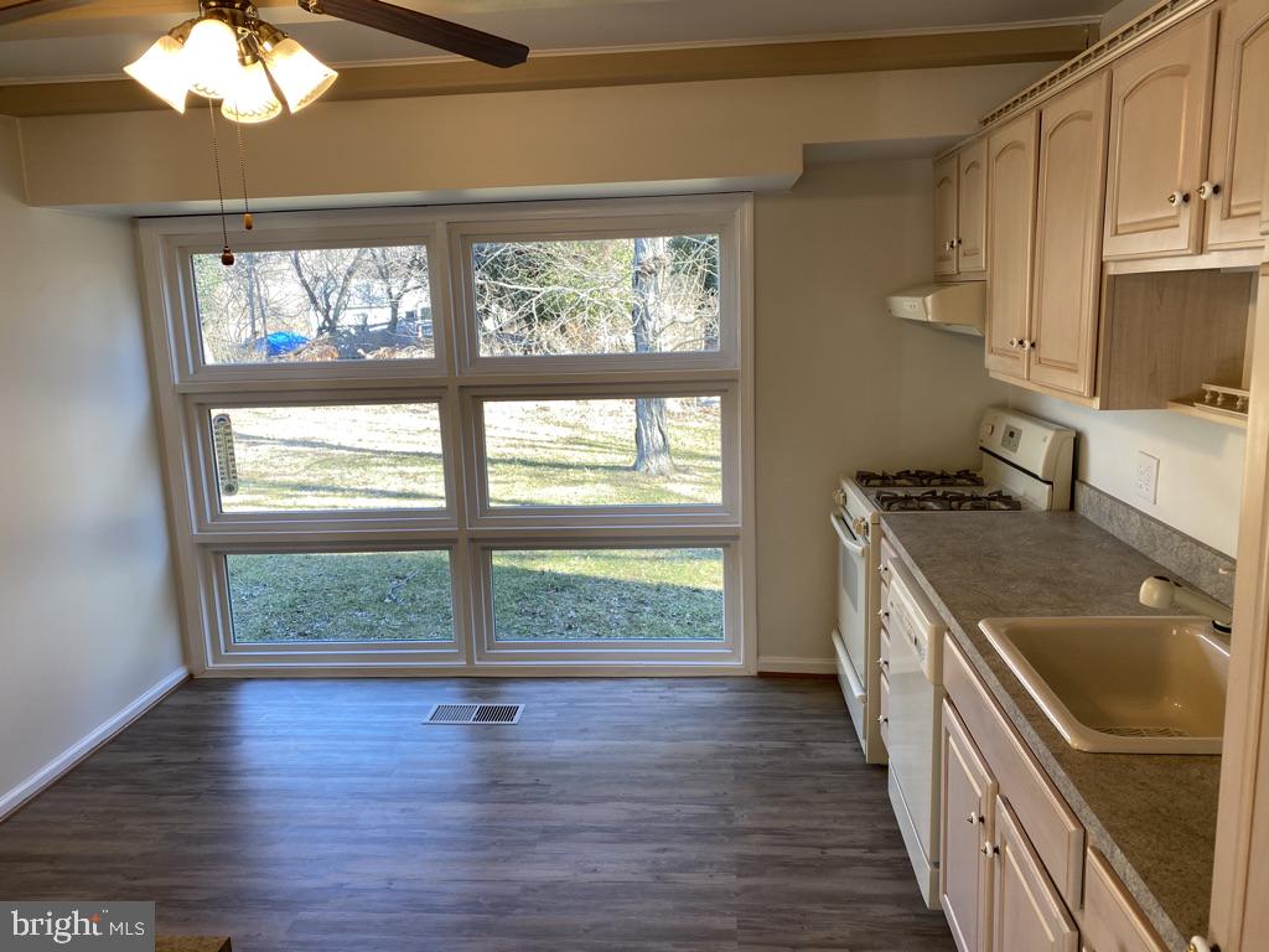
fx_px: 953
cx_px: 634
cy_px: 476
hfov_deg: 67.3
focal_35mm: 26
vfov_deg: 53.1
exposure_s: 1/120
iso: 50
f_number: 1.8
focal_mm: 4.25
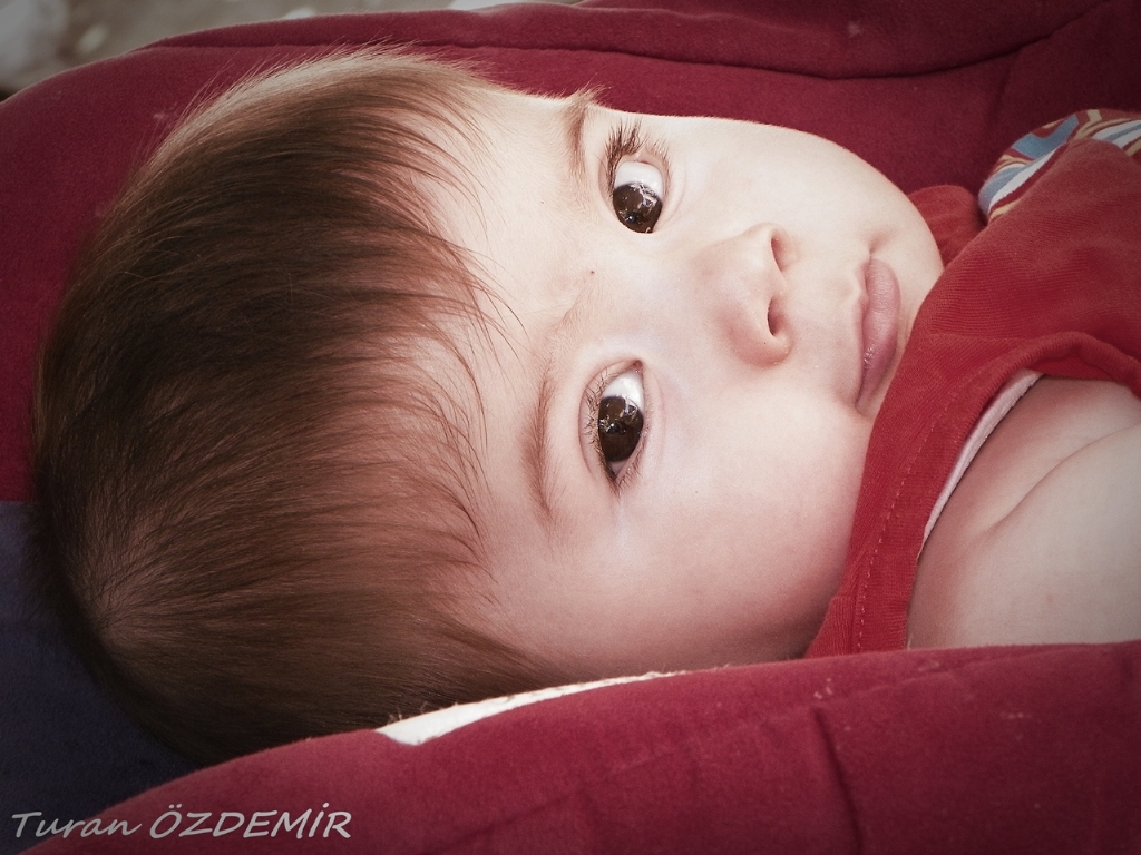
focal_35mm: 108
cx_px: 570
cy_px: 428
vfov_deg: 13.7
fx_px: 3560
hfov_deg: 18.2
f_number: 4
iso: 125
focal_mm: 19.2
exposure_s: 1/50
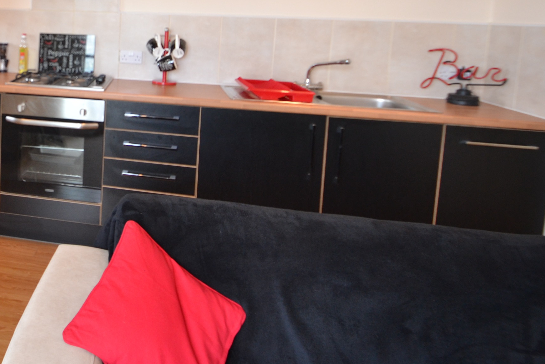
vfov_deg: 41.0
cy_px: 52
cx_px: 49
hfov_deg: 53.7
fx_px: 454
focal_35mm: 30
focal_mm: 10
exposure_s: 1/60
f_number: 3.5
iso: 400
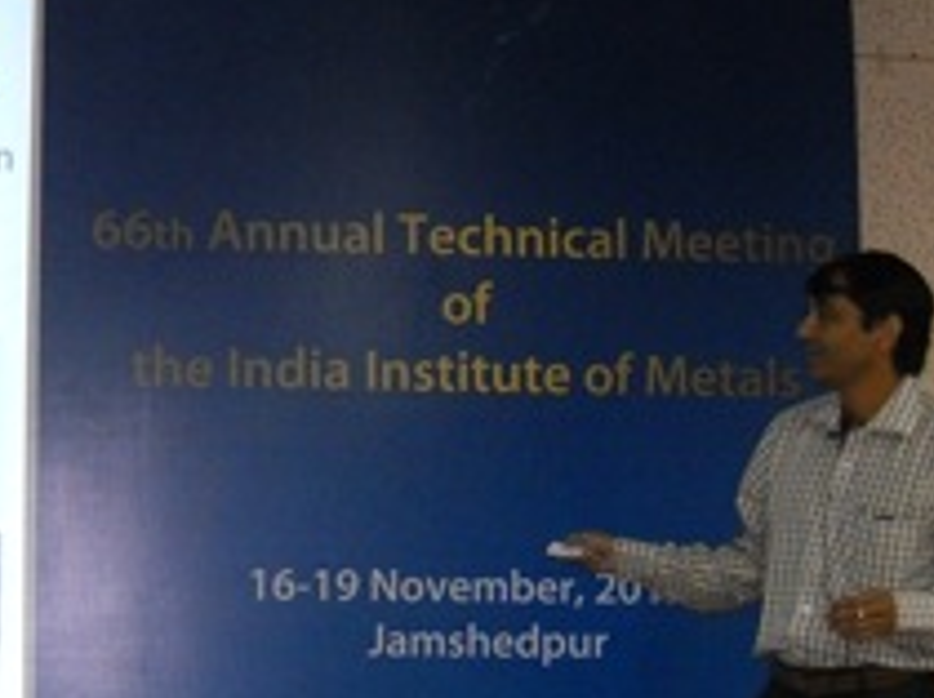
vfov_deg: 16.9
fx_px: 2318
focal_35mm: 86
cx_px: 147
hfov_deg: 22.4
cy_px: 622
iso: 400
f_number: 3.1
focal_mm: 6.72
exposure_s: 1/30
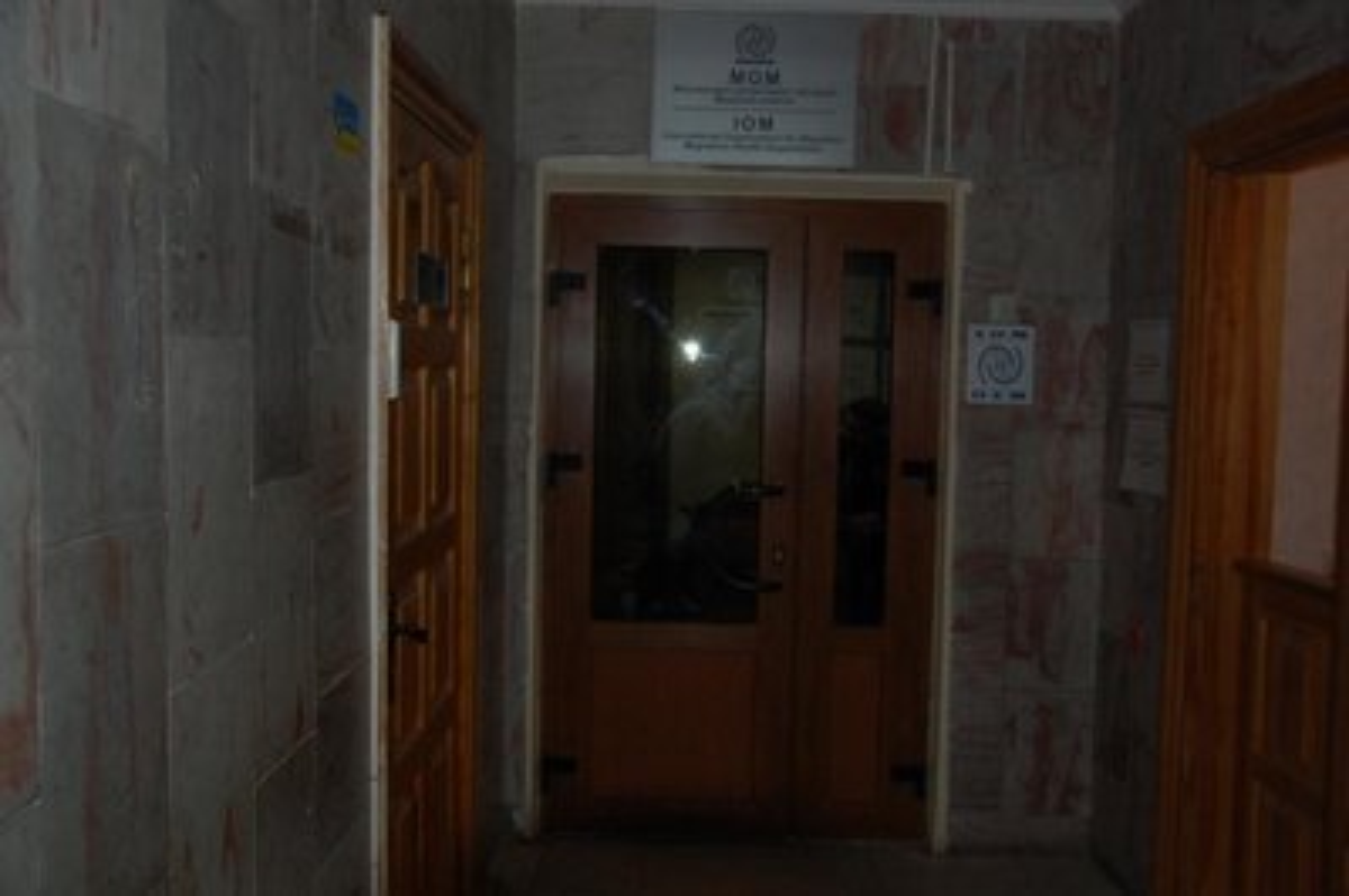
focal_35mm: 33
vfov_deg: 39.9
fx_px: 1236
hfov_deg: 57.3
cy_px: 448
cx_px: 674
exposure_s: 1/60
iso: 400
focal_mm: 22
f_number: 3.8
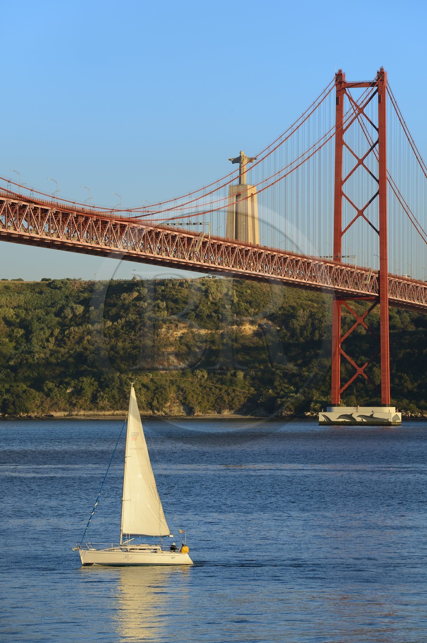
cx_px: 214
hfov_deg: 9.1
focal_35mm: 150
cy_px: 322
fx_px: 2673
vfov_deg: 13.7
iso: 100
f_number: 9
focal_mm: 150
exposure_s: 1/160
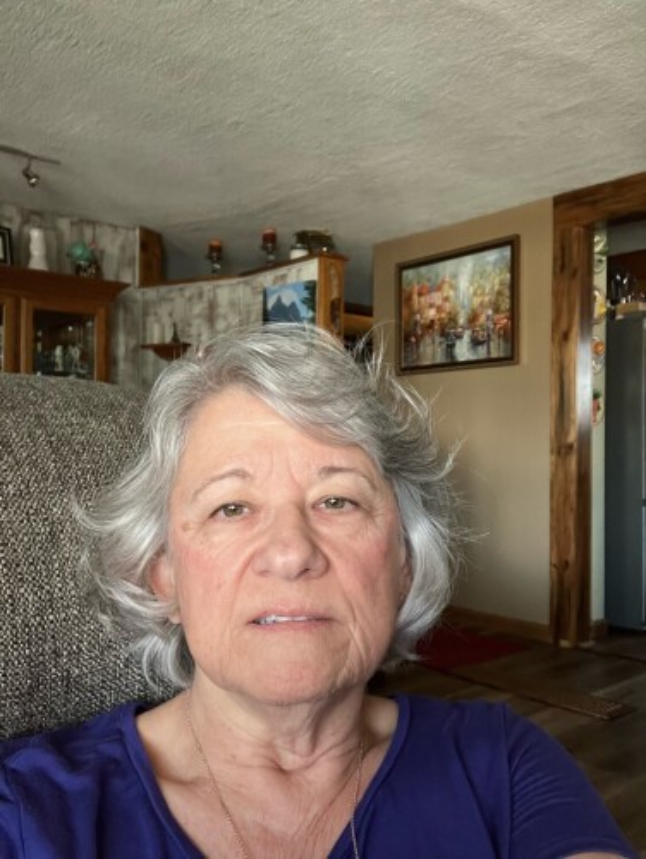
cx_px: 323
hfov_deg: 44.2
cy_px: 430
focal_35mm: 32
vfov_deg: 56.8
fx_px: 795
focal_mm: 2.87
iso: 160
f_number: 2.2
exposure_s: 1/60
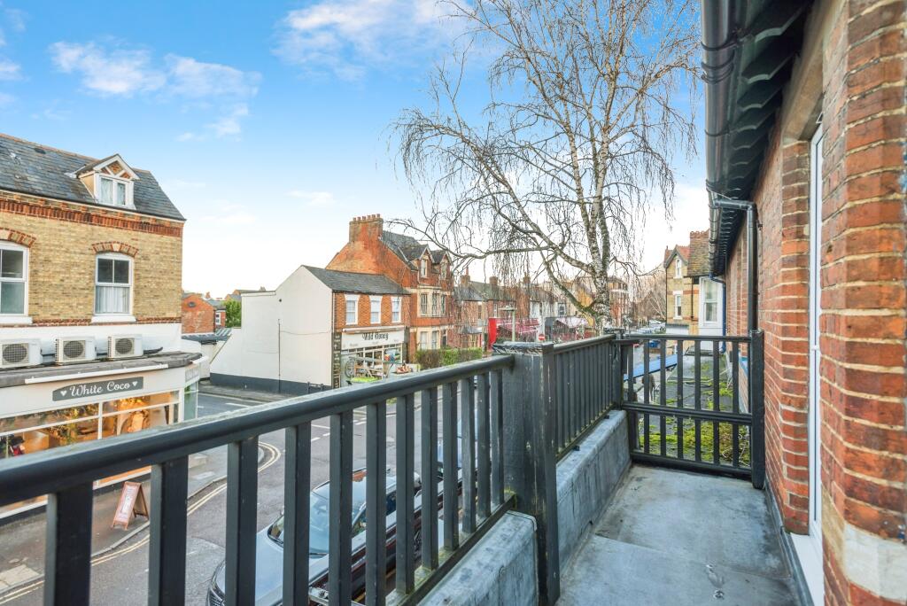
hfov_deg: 93.2
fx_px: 429
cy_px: 303
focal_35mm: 17
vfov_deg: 70.5
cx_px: 454
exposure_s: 1/40
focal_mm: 17
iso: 200
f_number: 7.1
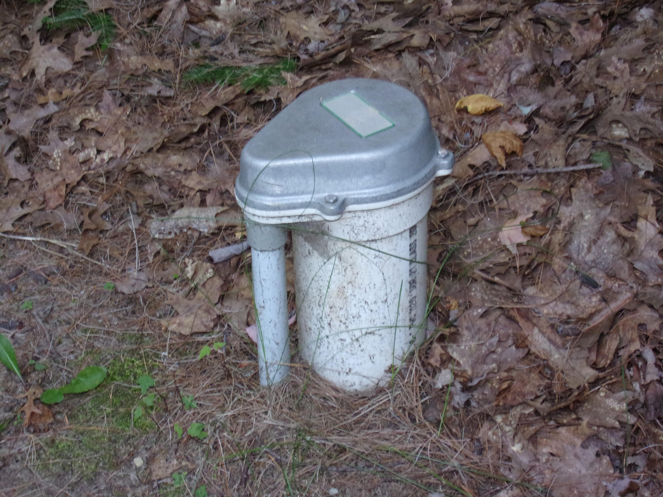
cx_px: 332
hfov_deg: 25.7
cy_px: 248
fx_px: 1456
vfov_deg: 19.4
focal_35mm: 76
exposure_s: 1/40
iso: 200
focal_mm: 13.6
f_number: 4.7
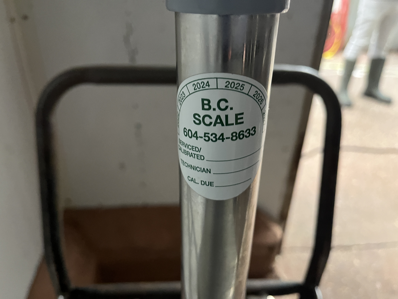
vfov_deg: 53.1
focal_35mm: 26
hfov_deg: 67.3
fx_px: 299
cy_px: 150
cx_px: 199
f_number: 1.6
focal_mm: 5.1
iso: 500
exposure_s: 1/45
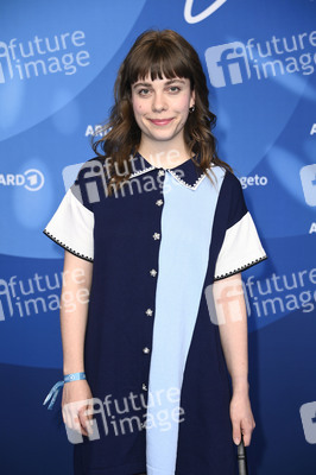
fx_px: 1292
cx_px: 158
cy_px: 238
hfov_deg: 13.9
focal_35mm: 98
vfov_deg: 20.8
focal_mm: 98
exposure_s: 1/250
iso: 1000
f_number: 5.6
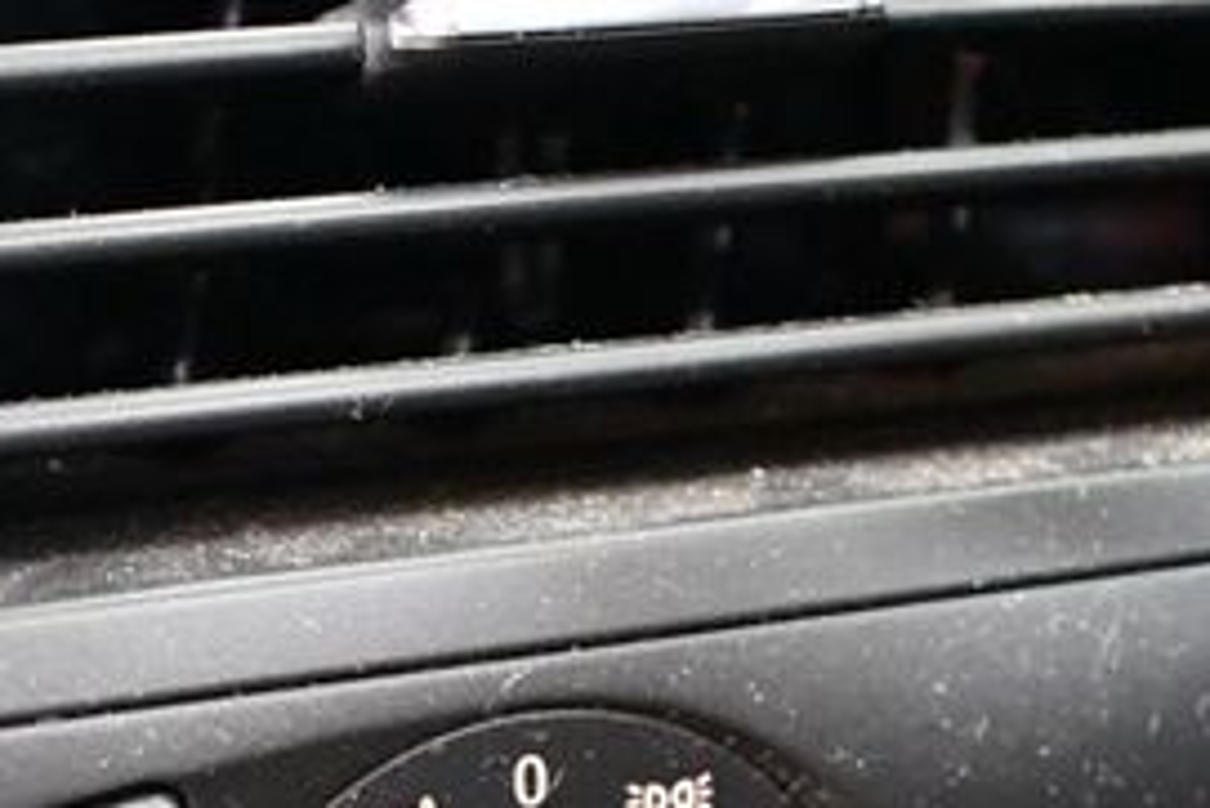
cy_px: 915
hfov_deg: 23.9
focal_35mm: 85
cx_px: 607
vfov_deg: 15.6
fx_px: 2858
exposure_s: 1/60
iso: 11400
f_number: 3.5
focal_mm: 18
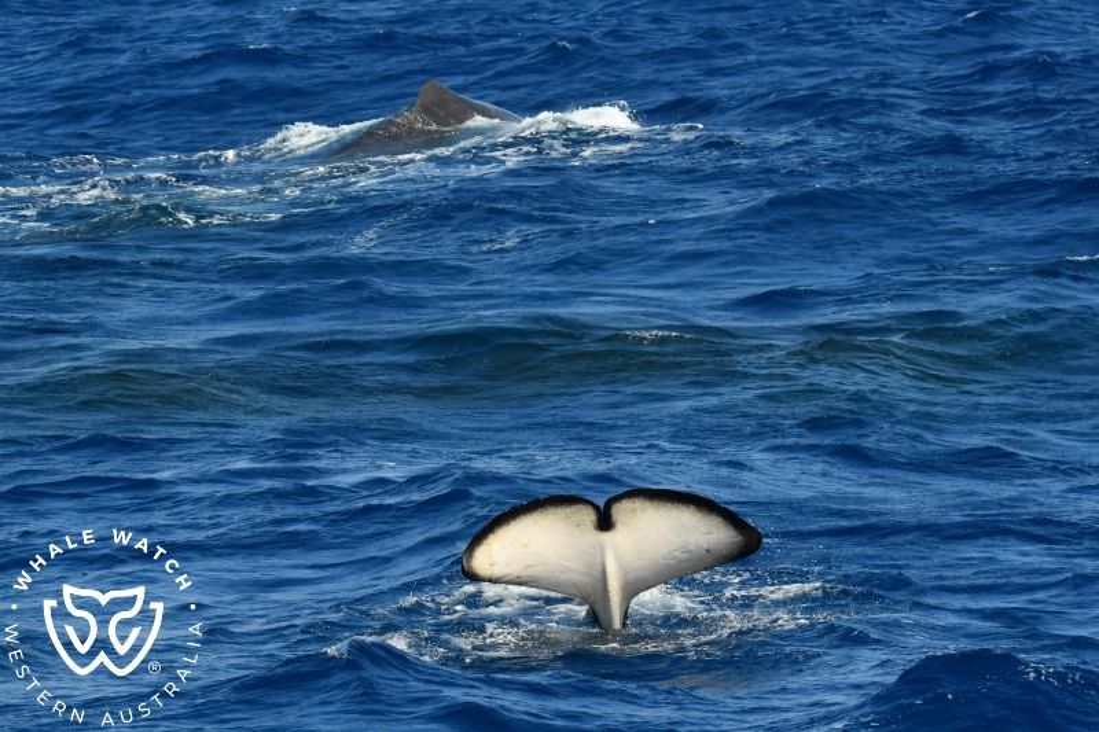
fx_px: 7538
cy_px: 366
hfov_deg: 8.3
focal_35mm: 247
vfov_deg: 5.6
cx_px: 550
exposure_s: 1/2000
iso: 400
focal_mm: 165
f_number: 8
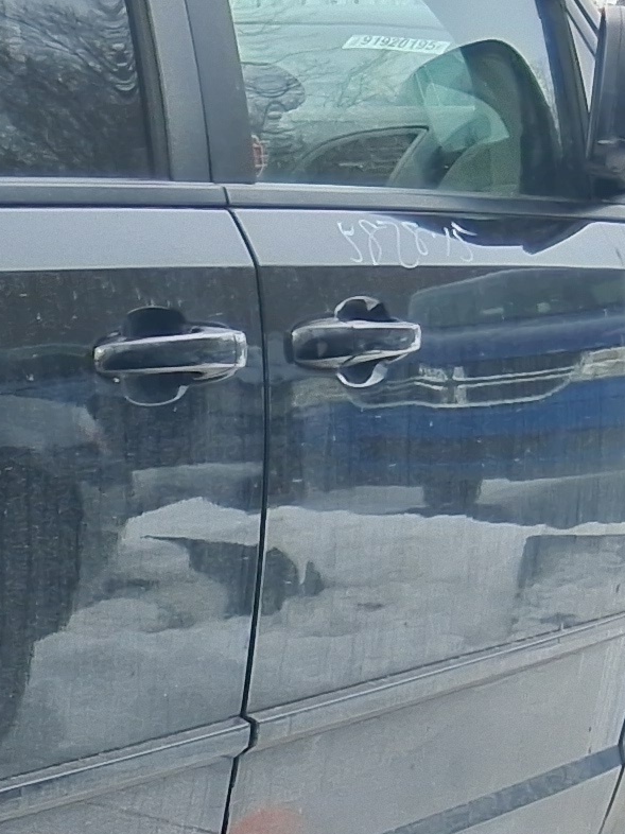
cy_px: 876
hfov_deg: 8.9
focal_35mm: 135
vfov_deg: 14.3
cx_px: -1256
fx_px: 3252
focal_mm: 3.98
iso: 25
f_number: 1.8
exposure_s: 1/436
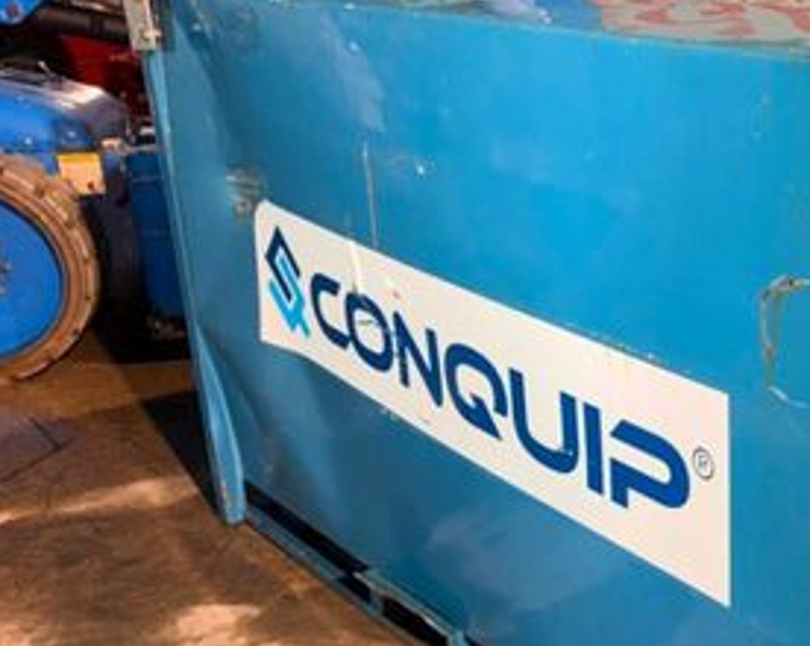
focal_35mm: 51
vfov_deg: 29.5
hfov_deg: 33.3
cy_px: 393
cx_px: 825
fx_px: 1221
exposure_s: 1/18
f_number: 1.78
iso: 64
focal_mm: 6.76
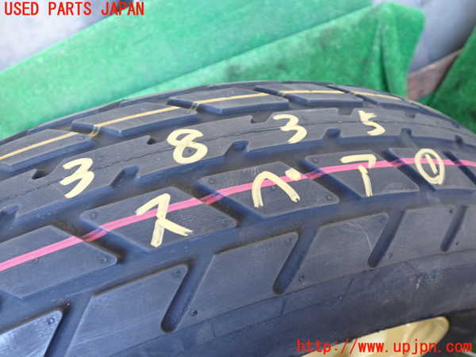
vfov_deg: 46.8
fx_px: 413
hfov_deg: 60.0
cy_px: 178
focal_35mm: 30
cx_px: 238
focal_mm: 5.4
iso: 320
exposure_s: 1/30
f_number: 2.3
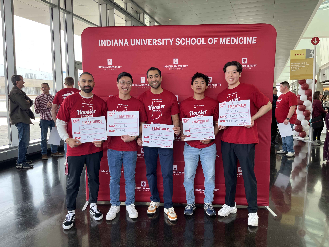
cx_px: 164
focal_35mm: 26
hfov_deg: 67.3
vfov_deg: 53.1
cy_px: 124
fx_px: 247
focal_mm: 5.1
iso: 32
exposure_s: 1/121
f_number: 1.6
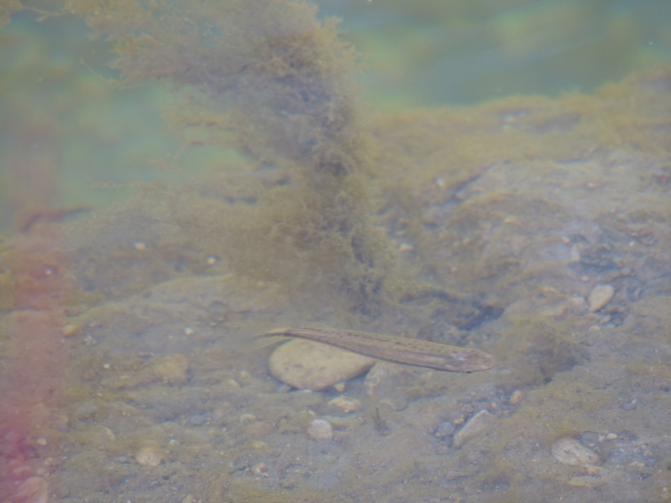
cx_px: 336
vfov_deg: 1.5
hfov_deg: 2.0
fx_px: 19384
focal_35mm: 1000
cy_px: 252
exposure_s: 1/160
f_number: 5.9
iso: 400
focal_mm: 180
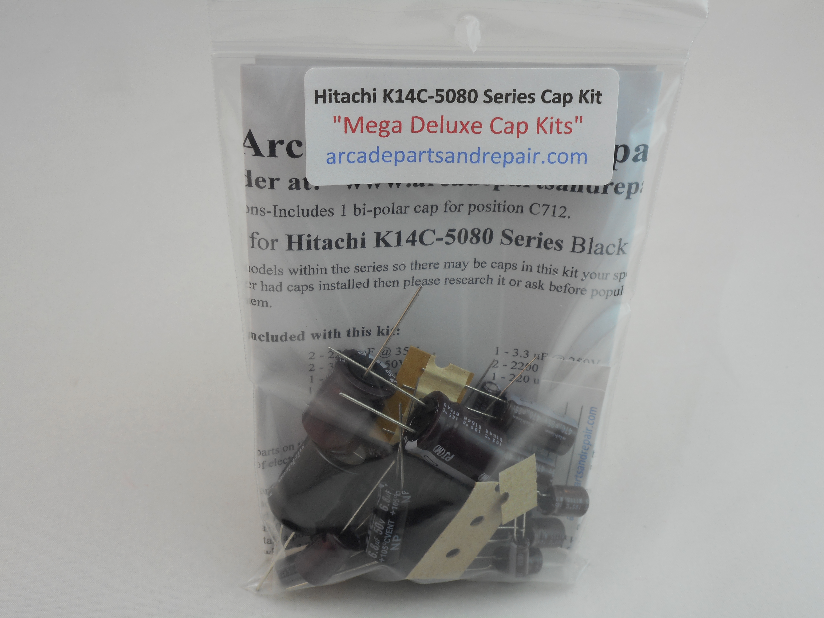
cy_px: 309
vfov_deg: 28.6
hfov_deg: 37.5
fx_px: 1214
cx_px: 412
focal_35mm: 51
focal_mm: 9.1
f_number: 4.9
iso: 80
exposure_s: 1/30
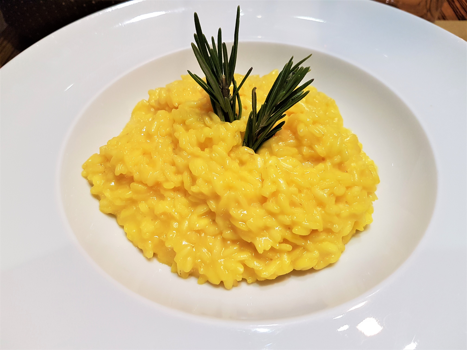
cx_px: 234
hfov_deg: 67.3
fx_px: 351
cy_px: 175
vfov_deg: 53.1
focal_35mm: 26
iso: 160
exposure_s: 1/50
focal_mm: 4.2
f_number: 1.7
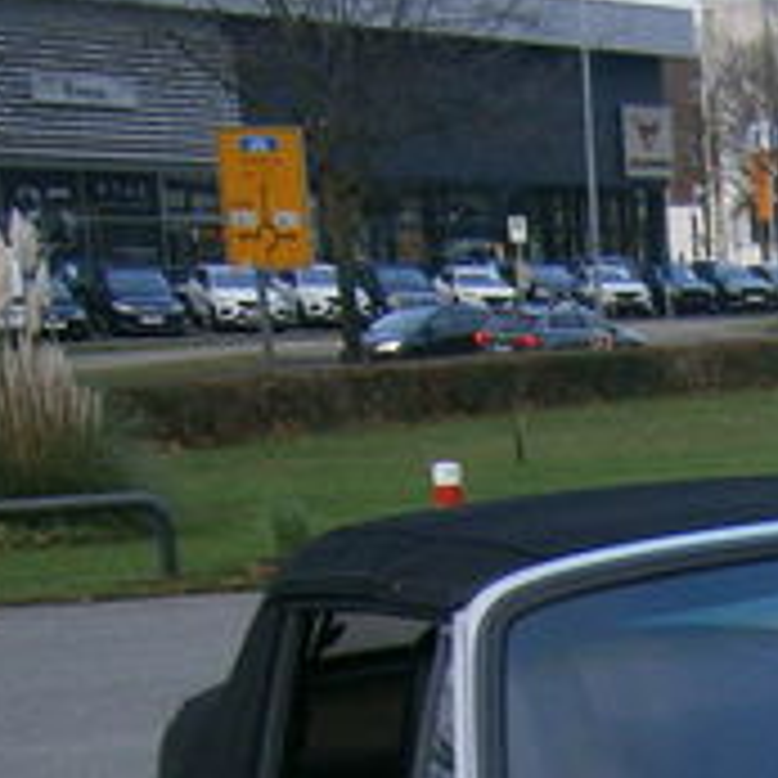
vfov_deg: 15.3
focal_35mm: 102
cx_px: 1264
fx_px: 2594
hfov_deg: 15.4
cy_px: 1286
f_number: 2.8
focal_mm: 4.7
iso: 125
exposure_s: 1/250
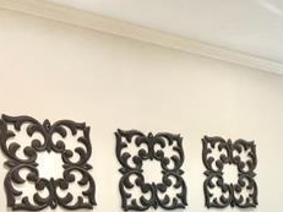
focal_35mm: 72
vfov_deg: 18.8
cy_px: 286
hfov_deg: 24.5
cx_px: 338
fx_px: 588
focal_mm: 5.7
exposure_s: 1/120
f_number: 1.5
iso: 100
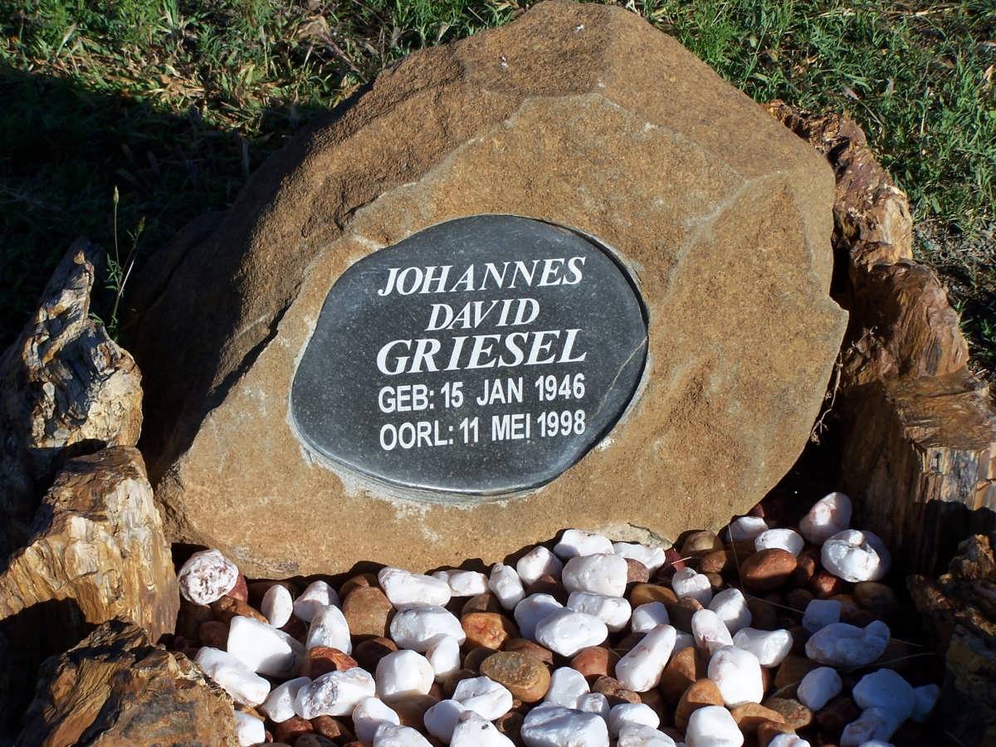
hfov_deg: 20.9
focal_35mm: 94
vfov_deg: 15.7
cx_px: 498
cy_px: 374
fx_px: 2705
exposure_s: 1/750
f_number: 4.5
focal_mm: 15.6
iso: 80
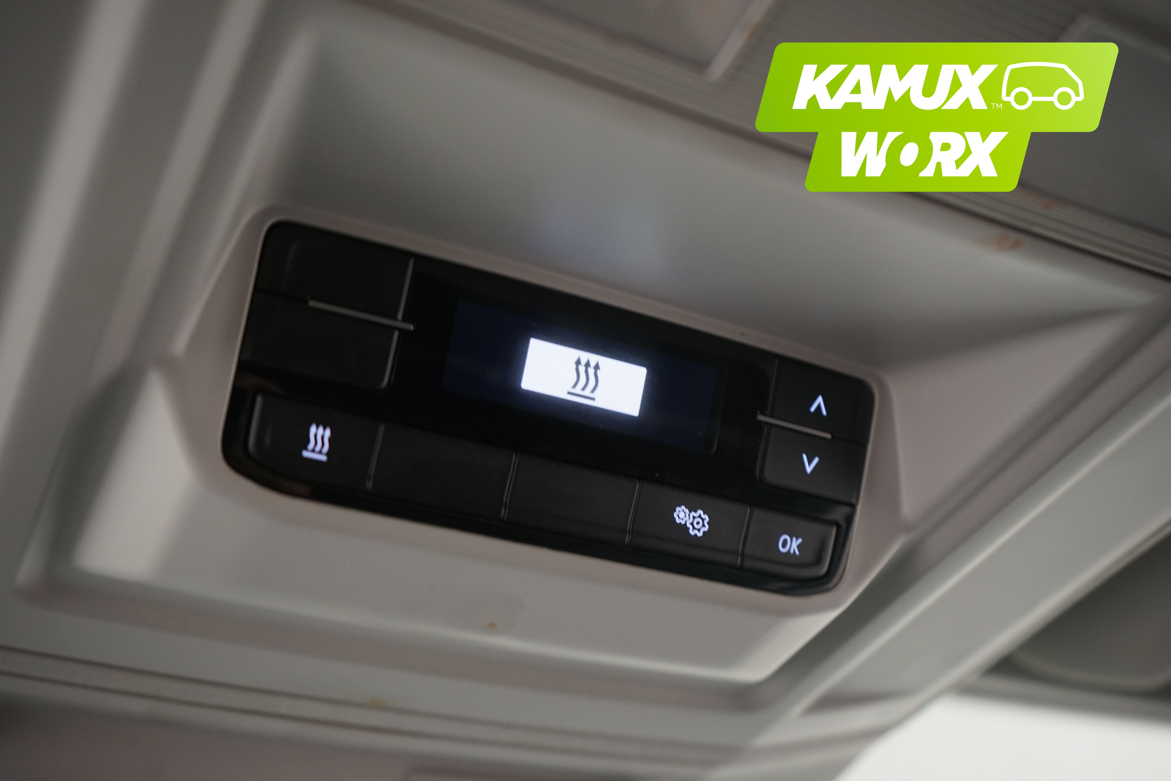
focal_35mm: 40
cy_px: 390
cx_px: 586
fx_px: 1301
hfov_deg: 48.5
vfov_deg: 33.4
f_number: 4.5
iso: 800
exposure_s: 1/13
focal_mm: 40
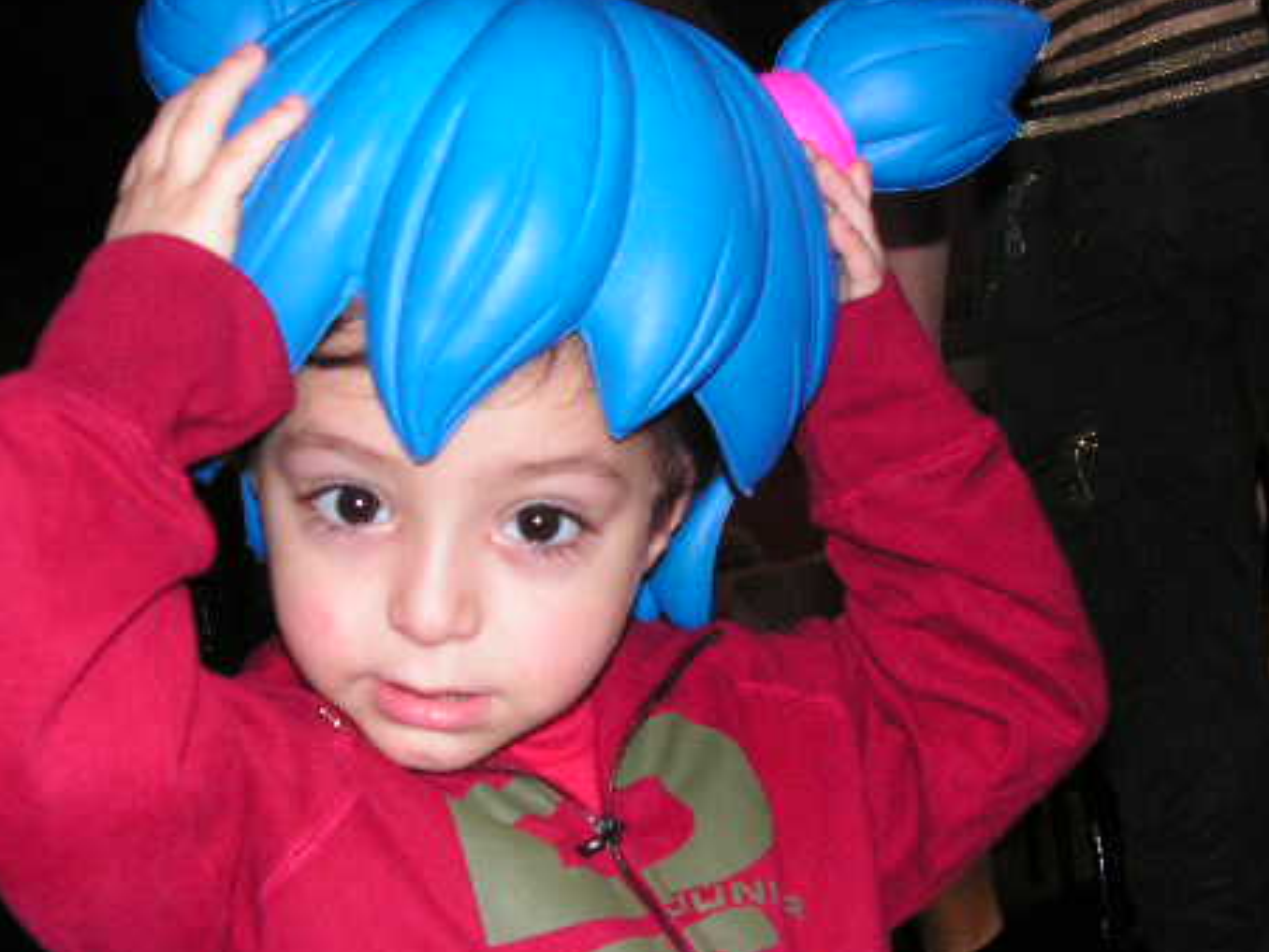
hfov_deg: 37.5
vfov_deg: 28.6
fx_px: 1870
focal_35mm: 51
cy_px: 477
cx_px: 649
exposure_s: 1/40
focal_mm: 6
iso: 200
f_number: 3.2
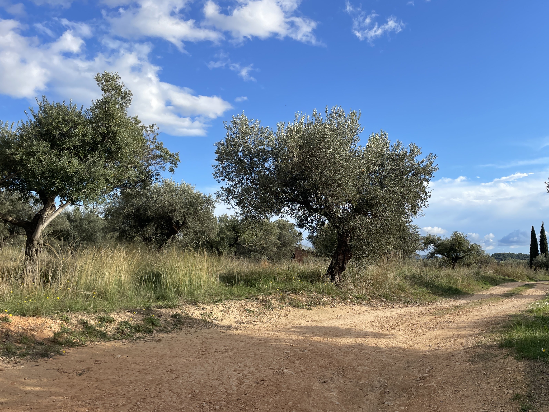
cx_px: 348
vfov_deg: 42.9
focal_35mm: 33
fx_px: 523
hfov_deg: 54.6
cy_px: 221
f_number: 1.6
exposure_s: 1/2618
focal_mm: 4.2
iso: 32
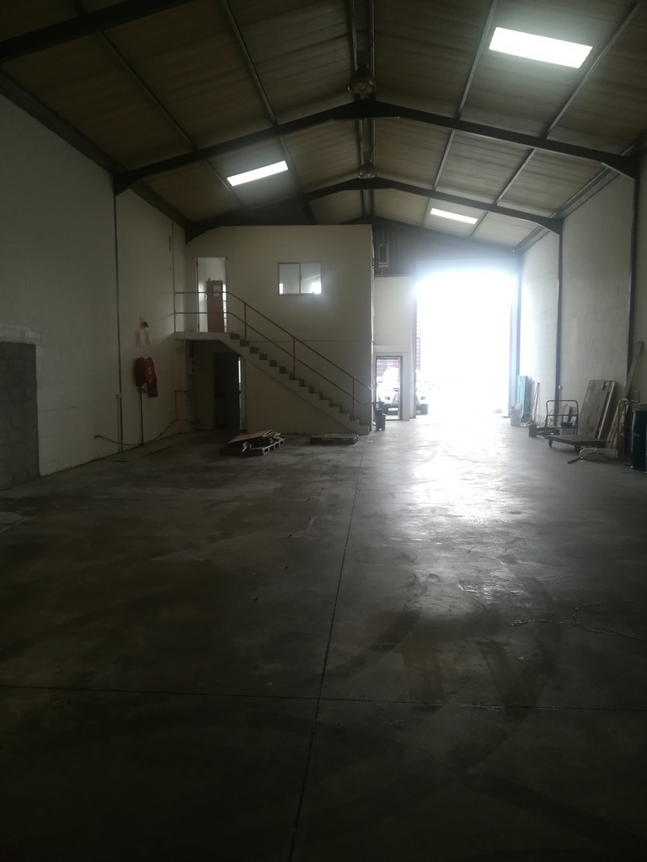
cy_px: 431
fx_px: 648
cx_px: 324
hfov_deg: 53.1
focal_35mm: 26
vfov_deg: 67.3
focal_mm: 3.83
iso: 64
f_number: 2.2
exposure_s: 1/33.3
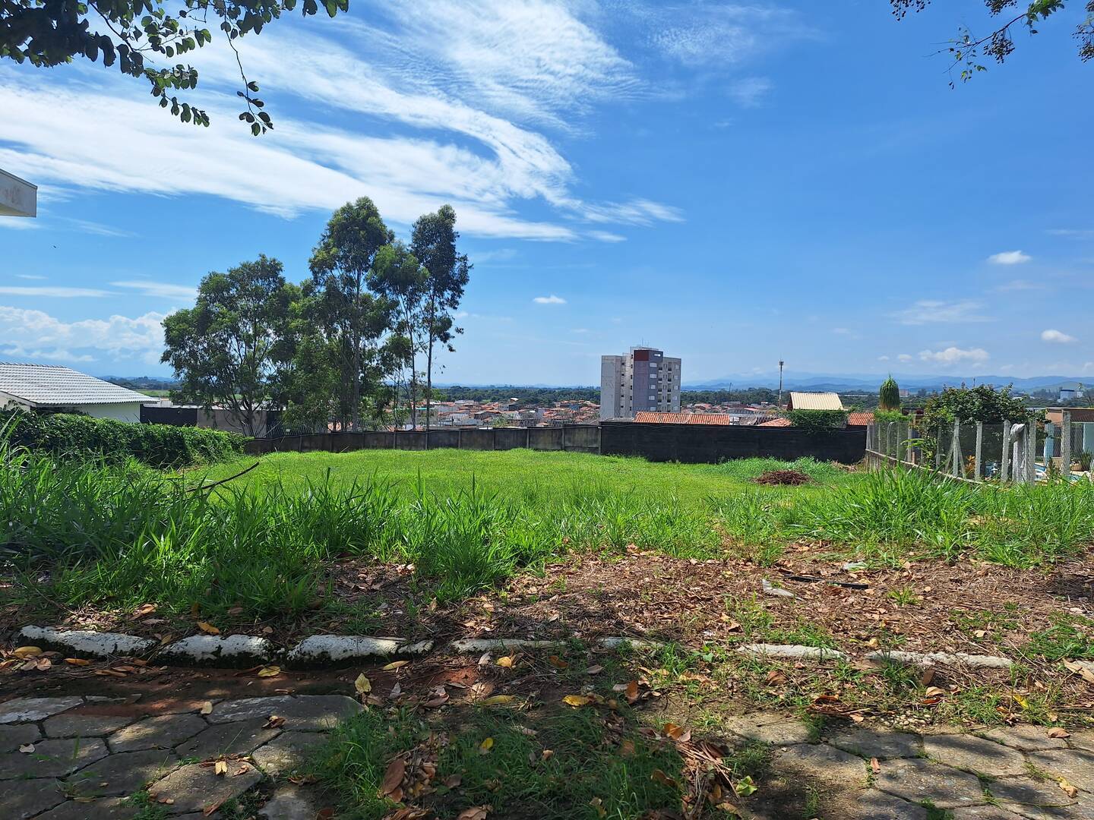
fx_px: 727
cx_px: 547
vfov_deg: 58.9
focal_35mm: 23
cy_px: 410
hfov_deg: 73.9
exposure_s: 1/5025
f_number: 1.8
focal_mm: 5.54
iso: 40
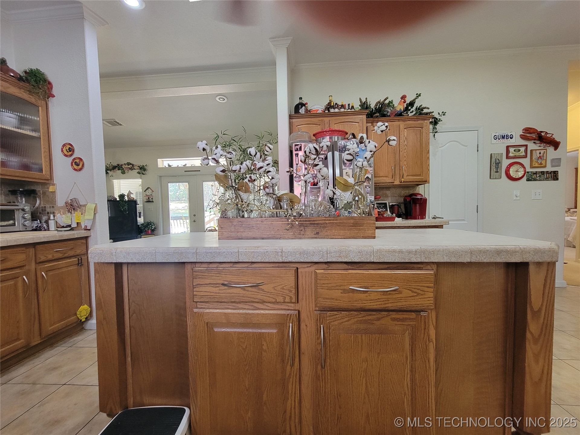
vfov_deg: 89.9
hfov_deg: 106.2
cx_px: 290
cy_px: 218
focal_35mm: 13
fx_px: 218
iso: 320
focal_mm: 2.2
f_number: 2.2
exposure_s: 1/40
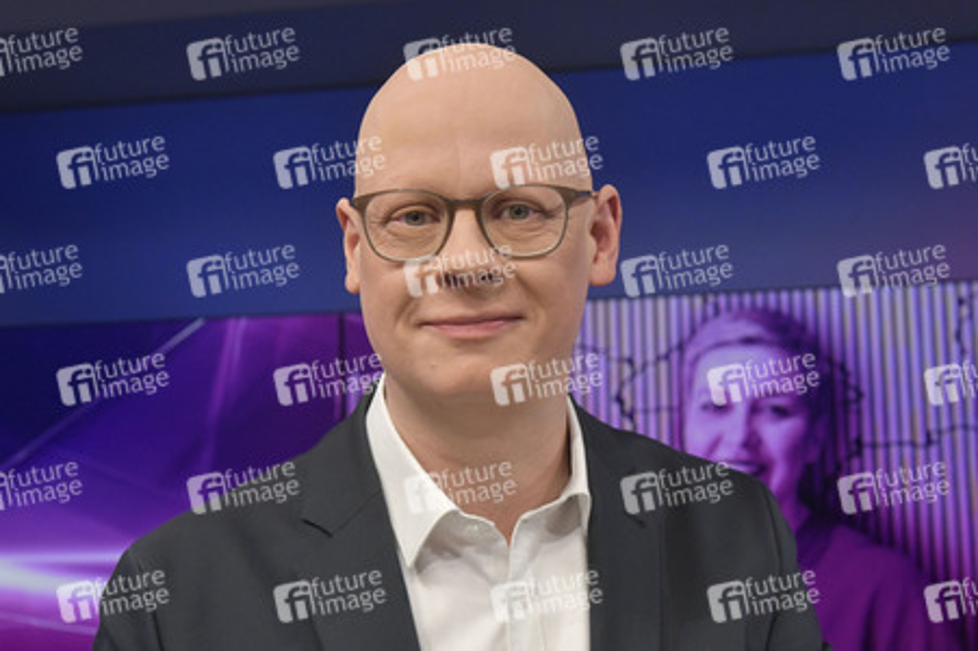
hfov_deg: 41.1
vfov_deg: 28.0
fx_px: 1303
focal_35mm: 48
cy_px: 326
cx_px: 489
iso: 2500
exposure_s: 1/200
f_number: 6.3
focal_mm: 48
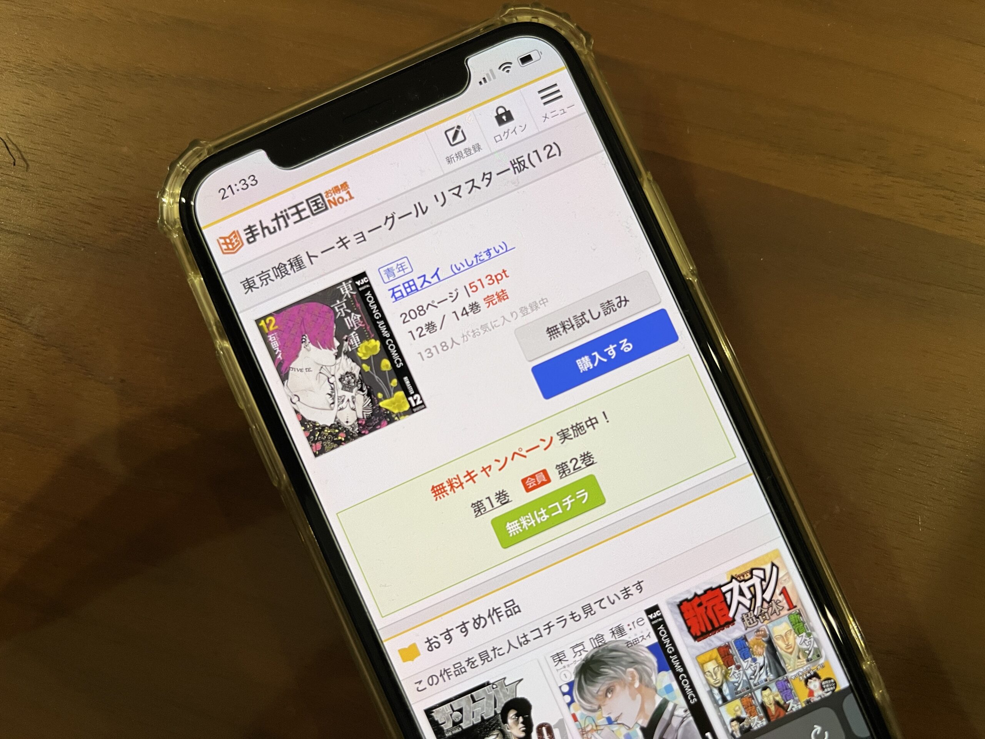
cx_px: 492
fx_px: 740
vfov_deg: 53.1
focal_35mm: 26
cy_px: 370
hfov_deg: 67.3
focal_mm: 5.1
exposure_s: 1/60
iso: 100
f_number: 1.6
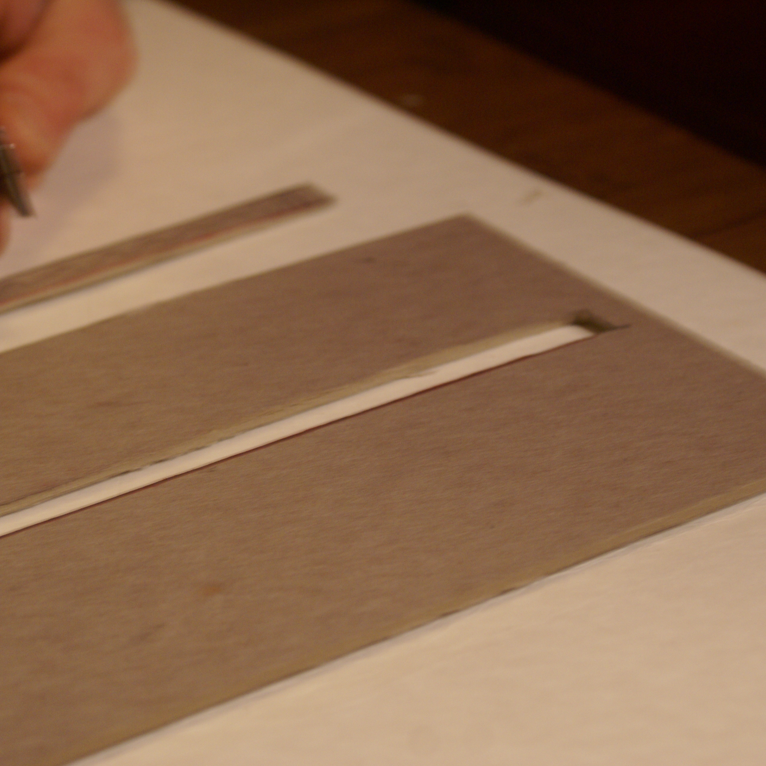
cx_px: 210
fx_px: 2879
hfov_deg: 15.1
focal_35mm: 115
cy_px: 382
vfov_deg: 15.2
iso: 400
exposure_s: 1/30
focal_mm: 60
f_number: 5.6
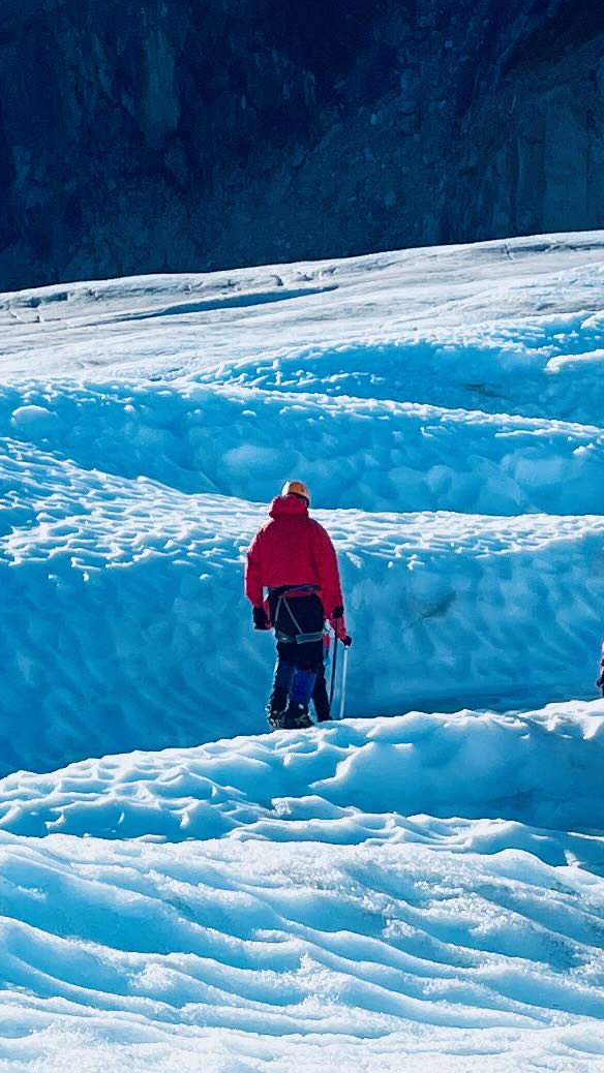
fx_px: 3131
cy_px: 1372
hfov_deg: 11.0
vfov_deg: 18.2
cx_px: 265
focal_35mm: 110
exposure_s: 1/5376
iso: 32
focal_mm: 5.1
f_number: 1.6
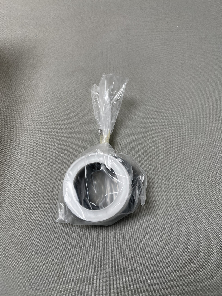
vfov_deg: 67.3
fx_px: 222
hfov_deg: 53.1
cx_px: 111
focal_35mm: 26
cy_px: 148
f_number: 1.6
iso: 32
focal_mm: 5.1
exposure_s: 1/105
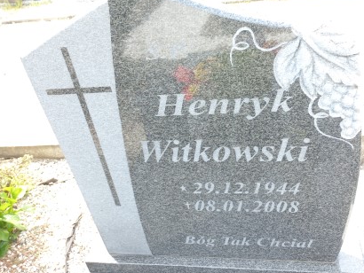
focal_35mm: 39
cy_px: 105
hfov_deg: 47.7
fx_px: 410
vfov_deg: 36.7
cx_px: 207
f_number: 1.8
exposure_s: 1/100
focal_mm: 4.6
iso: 40
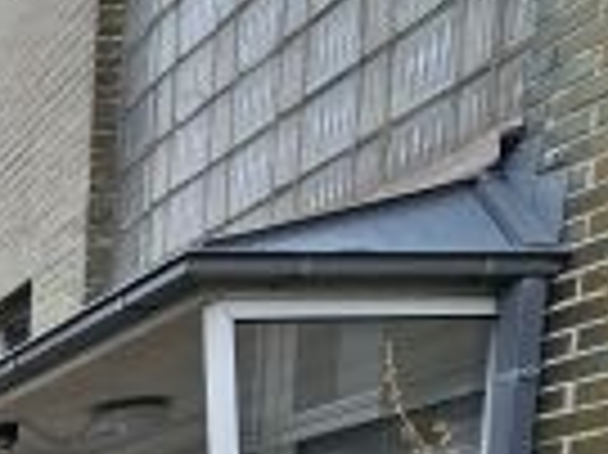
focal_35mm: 59
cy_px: 782
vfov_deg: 19.5
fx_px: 1035
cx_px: -547
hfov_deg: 20.3
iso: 80
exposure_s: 1/359
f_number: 2.2
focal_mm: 2.2
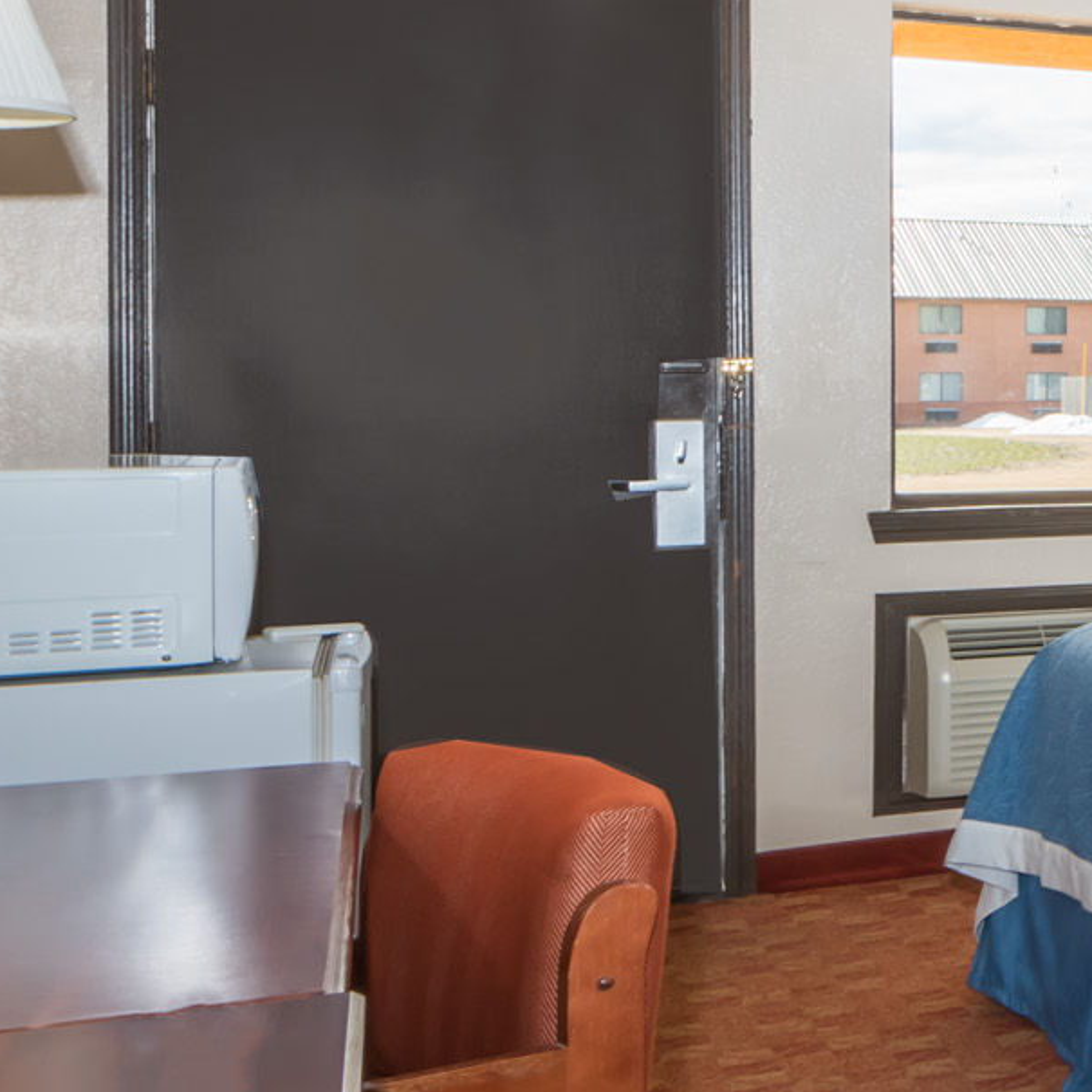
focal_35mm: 59
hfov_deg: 21.1
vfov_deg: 28.8
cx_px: 1893
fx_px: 2106
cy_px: 763
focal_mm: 14
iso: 100
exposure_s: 1/25
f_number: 16
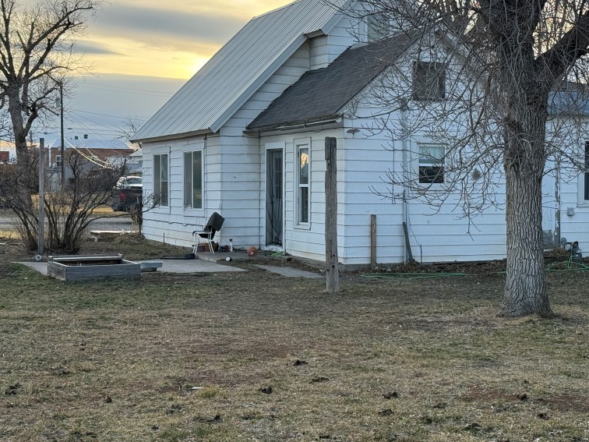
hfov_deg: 29.7
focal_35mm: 65
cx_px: 383
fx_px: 1106
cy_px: 190
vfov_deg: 22.6
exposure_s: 1/917
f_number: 1.78
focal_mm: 6.76
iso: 100
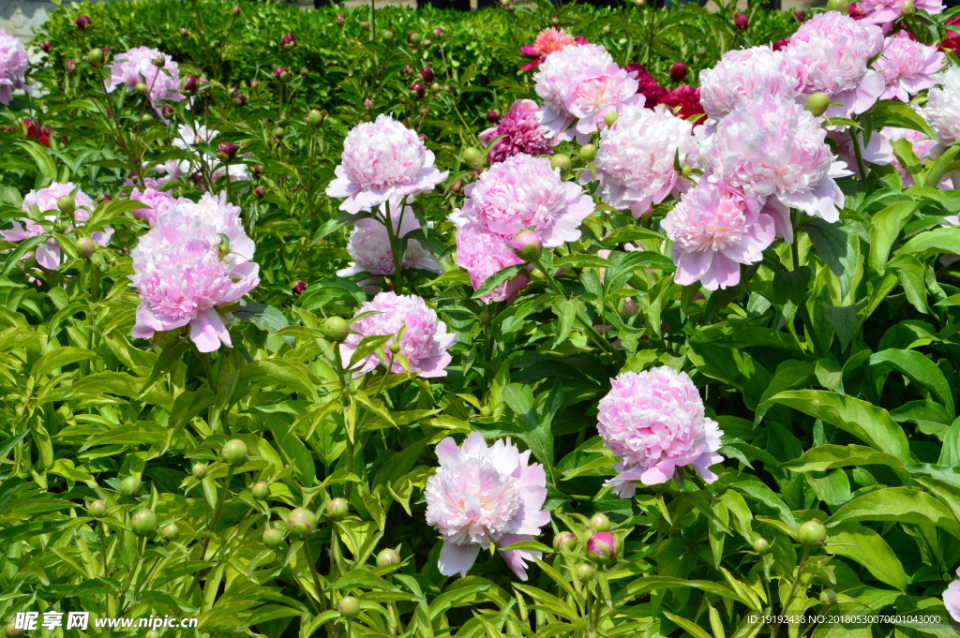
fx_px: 2798
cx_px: 480
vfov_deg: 13.0
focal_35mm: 105
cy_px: 319
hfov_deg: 19.5
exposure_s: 1/250
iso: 400
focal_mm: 70
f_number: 20
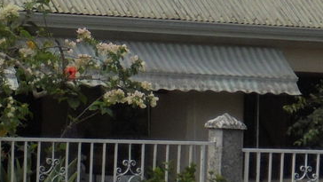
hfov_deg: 10.4
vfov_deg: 5.9
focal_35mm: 206
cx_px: 82
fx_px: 1765
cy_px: 45
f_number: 4.5
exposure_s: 1/1000
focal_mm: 7.8
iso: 100
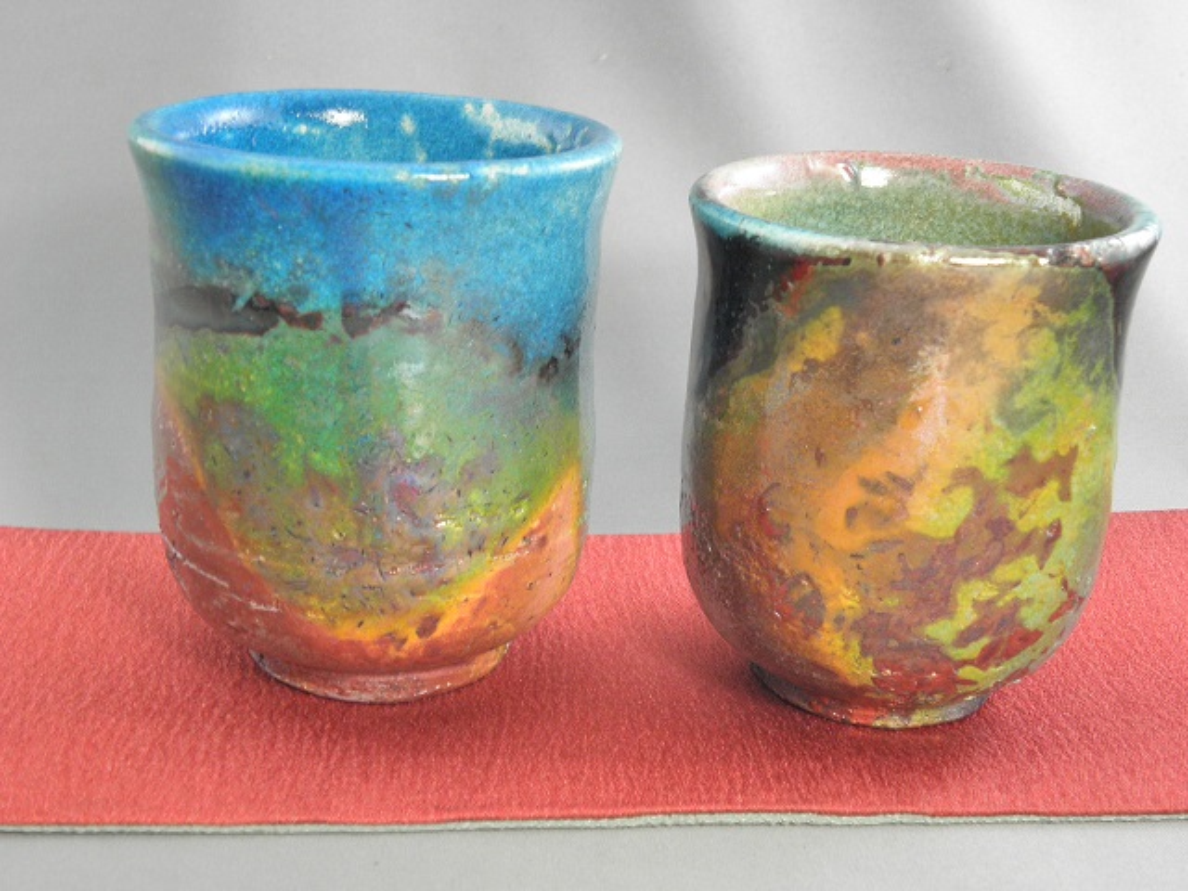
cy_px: 446
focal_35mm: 47
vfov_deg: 30.9
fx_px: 1613
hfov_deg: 40.4
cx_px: 594
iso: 125
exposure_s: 1/10
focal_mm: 8.53
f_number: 3.4
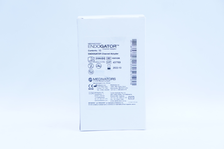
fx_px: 392
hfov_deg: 31.9
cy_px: 74
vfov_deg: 21.5
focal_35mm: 63
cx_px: 112
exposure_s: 1/125
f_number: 5.6
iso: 800
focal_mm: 42
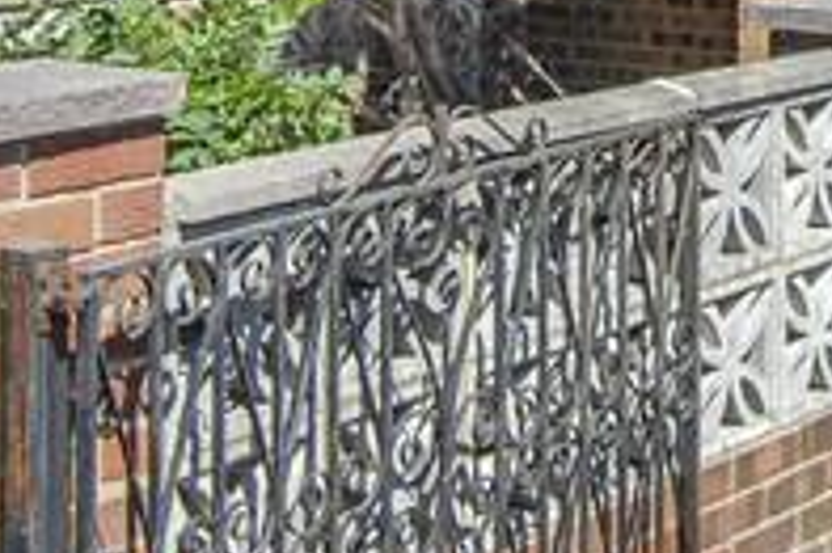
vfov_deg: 12.7
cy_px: -306
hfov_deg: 19.4
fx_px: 2346
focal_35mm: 102
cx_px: 866
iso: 200
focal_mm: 13
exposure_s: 1/500
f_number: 5.6
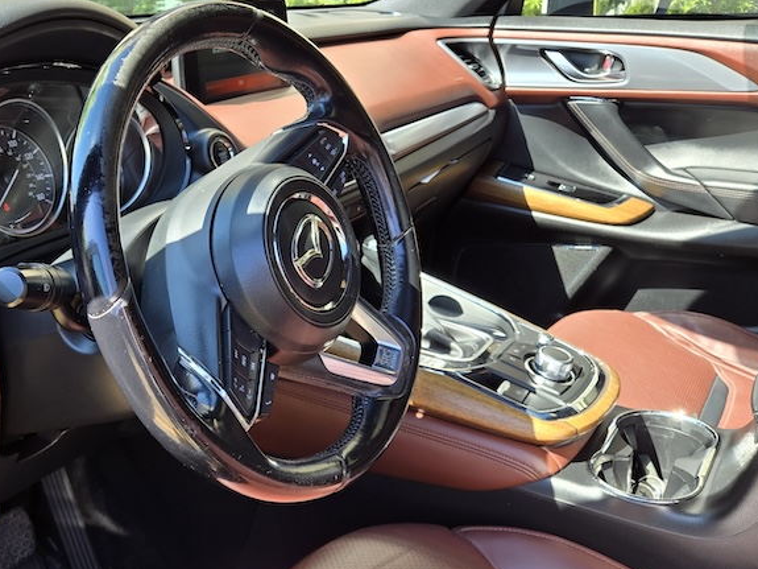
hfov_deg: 71.6
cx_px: 382
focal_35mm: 24
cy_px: 283
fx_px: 525
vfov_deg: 56.8
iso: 25
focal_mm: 5.4
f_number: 1.8
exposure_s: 1/182
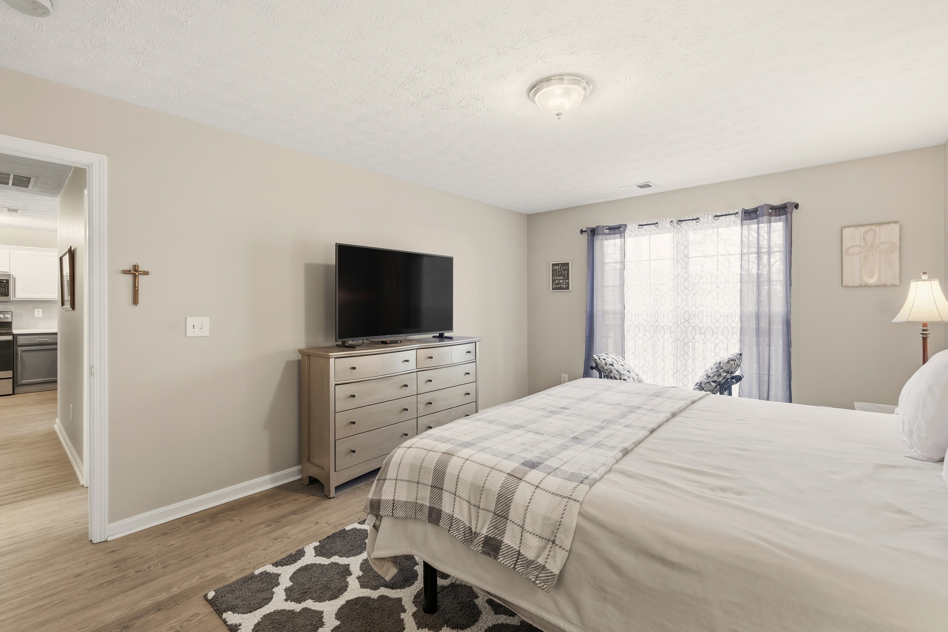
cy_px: 316
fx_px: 395
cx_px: 474
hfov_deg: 100.4
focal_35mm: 15
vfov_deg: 77.3
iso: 400
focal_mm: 10
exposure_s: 1/38
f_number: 9
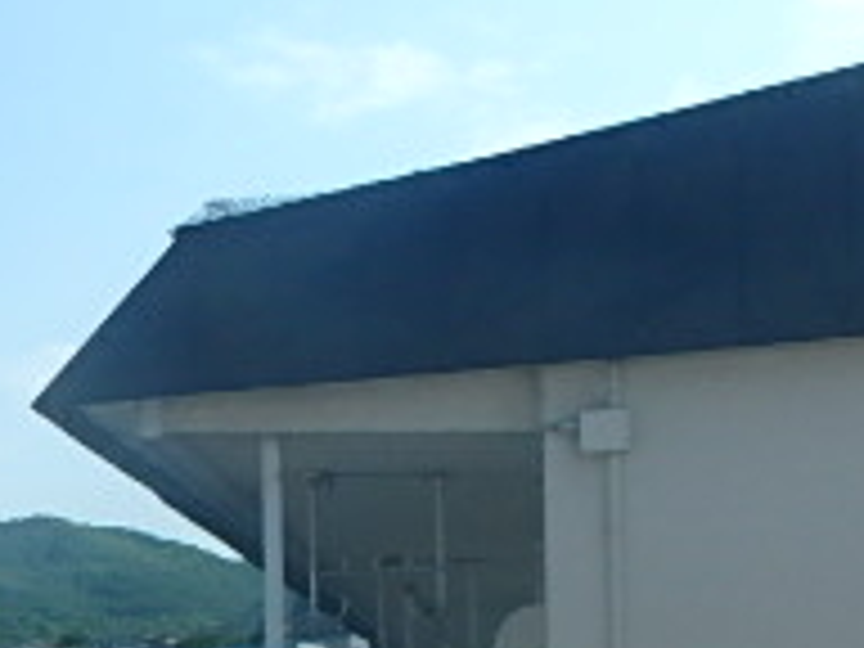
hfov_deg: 21.4
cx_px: -558
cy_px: 716
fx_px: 1747
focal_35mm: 70
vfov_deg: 20.1
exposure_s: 1/500
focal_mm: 3.7
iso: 125
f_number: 6
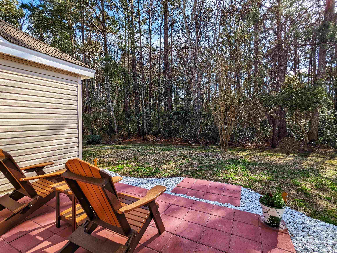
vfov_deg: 78.1
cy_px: 126
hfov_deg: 94.5
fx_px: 156
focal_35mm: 16
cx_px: 168
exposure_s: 1/767
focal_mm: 2.22
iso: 34
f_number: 2.2
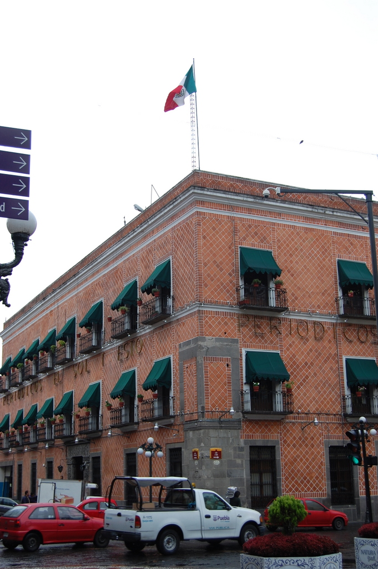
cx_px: 189
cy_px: 284
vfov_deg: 41.1
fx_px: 757
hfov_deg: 28.0
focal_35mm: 48
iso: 200
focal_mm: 32
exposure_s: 1/160
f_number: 6.3
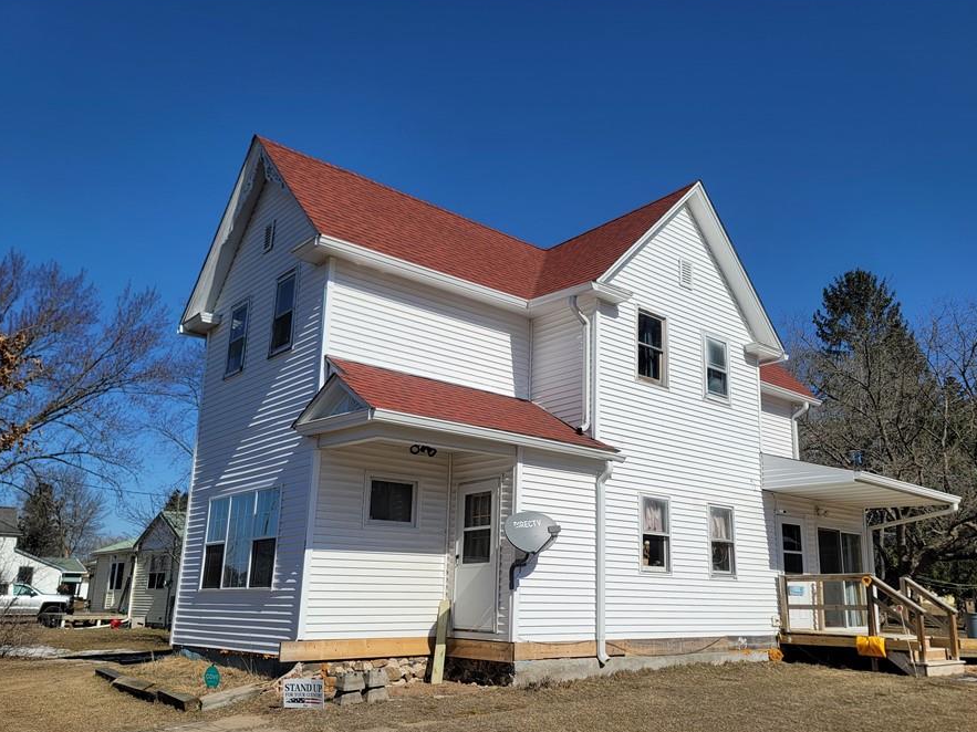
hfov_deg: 61.5
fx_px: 818
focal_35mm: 29
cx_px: 543
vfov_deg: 48.1
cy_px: 412
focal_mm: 7
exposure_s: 1/2116
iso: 20
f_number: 1.8
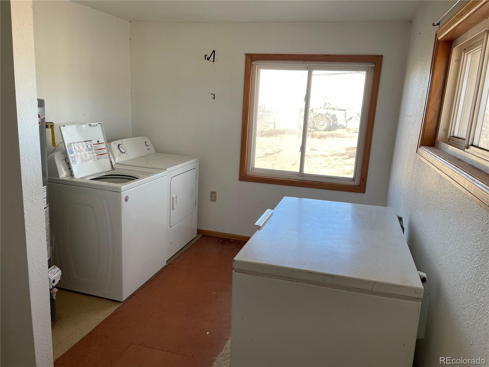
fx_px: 367
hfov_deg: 67.3
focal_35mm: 26
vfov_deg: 53.1
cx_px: 244
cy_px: 184
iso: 40
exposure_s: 1/121
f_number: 1.6
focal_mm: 4.2
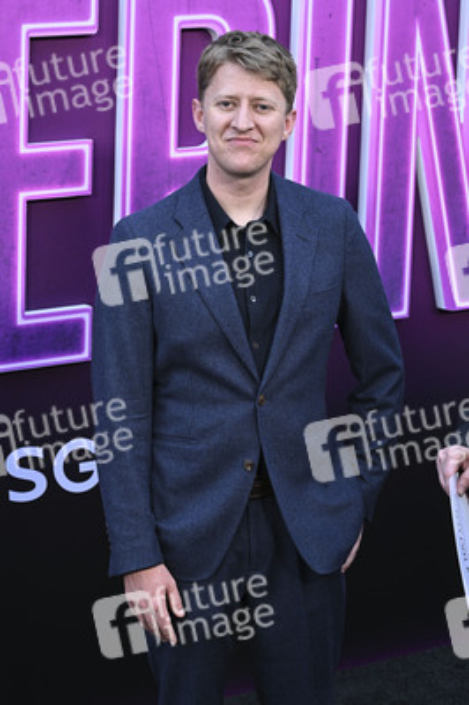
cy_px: 352
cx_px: 234
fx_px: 1390
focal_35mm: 71
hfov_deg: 19.2
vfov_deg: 28.5
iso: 1600
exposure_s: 1/320
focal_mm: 71
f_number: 5.6
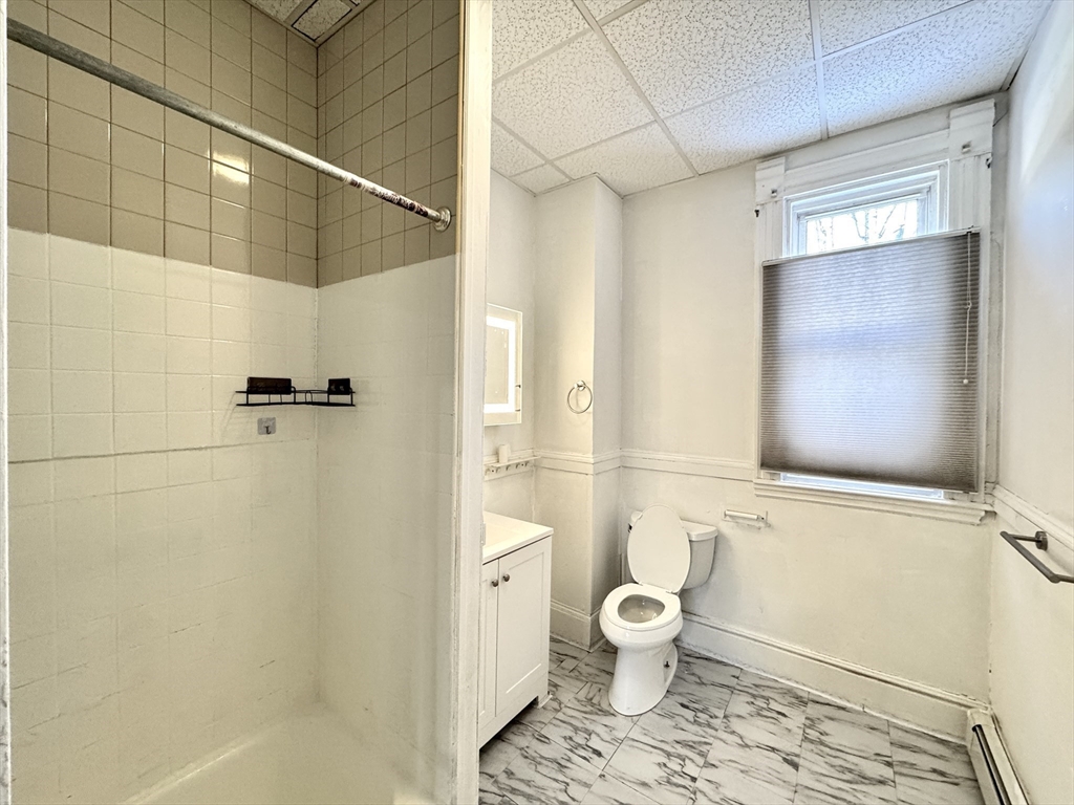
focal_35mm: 14
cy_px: 402
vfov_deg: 85.7
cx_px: 537
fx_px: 434
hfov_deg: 102.1
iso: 250
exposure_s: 1/60
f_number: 2.2
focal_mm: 2.22
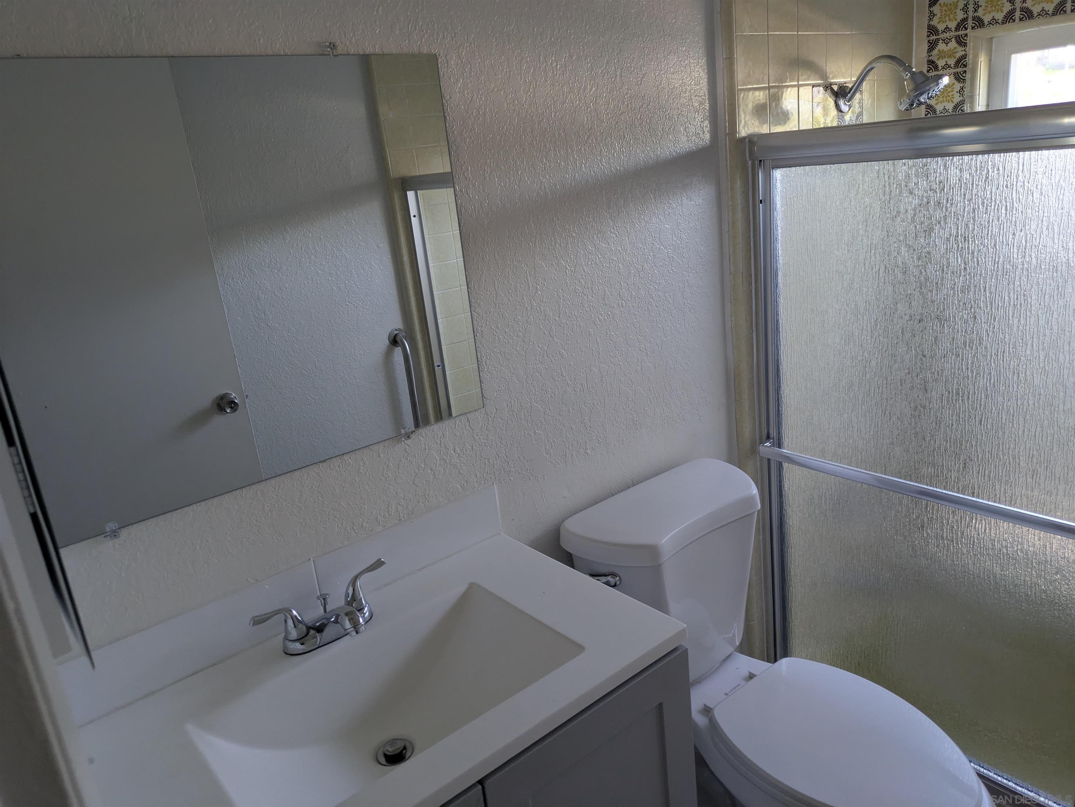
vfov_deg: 54.9
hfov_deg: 69.4
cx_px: 538
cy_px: 404
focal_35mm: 25
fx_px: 777
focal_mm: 5.43
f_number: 1.89
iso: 332
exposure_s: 1/120
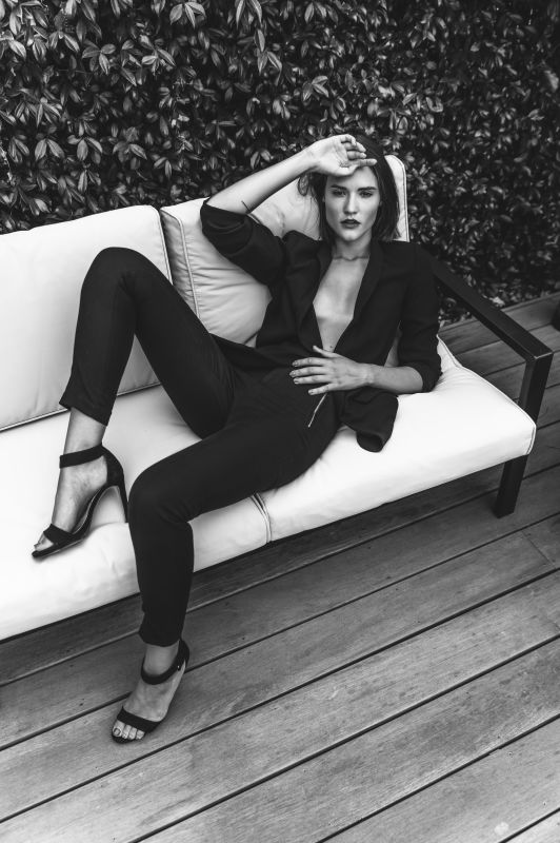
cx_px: 280
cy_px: 422
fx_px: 701
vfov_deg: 62.0
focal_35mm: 30
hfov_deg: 43.5
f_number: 3.2
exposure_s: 1/250
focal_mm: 30
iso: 100
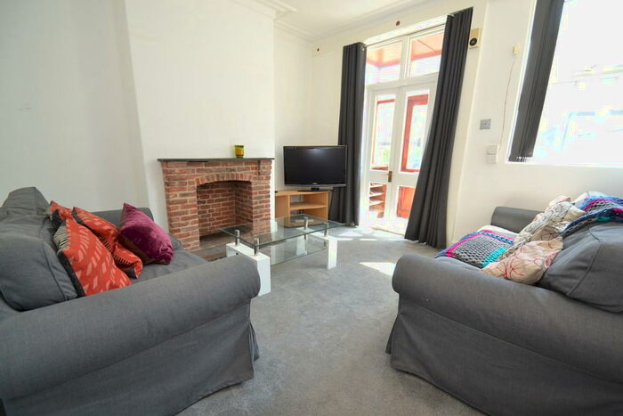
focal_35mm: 15
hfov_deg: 100.4
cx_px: 312
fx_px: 260
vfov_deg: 77.4
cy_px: 208
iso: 400
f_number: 4
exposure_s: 1/60
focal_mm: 10
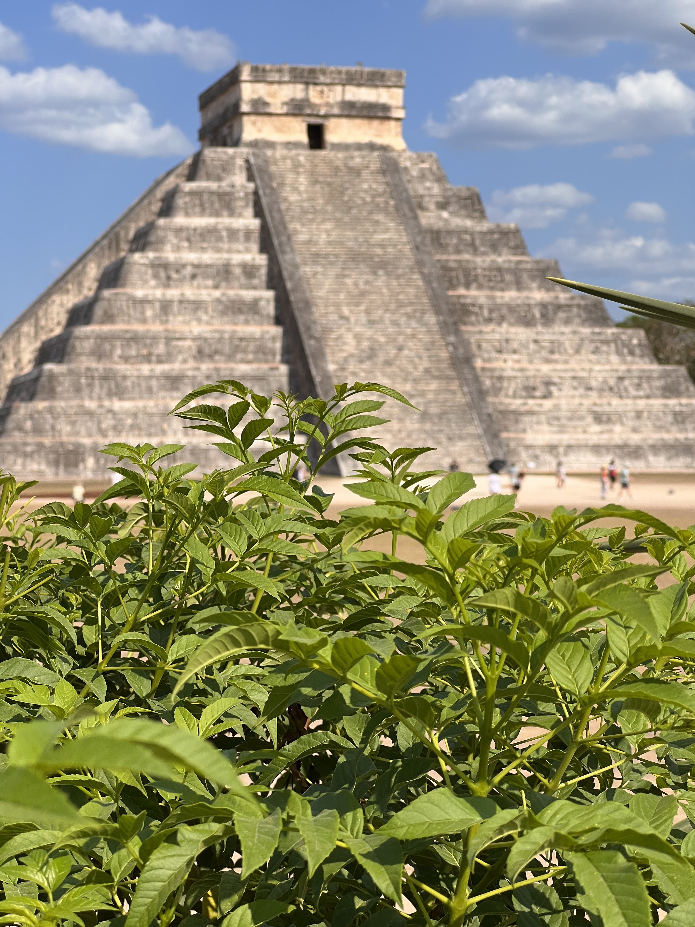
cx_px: 348
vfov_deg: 25.3
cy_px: 464
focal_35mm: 77
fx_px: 2061
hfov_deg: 19.1
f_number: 2.8
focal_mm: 9
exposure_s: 1/951
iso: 32
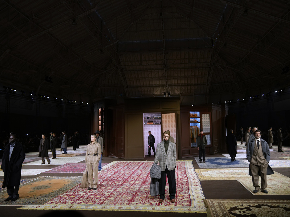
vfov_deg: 51.3
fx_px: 226
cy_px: 113
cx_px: 158
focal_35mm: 27
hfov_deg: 65.2
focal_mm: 24
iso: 1250
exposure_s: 1/400
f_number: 2.8
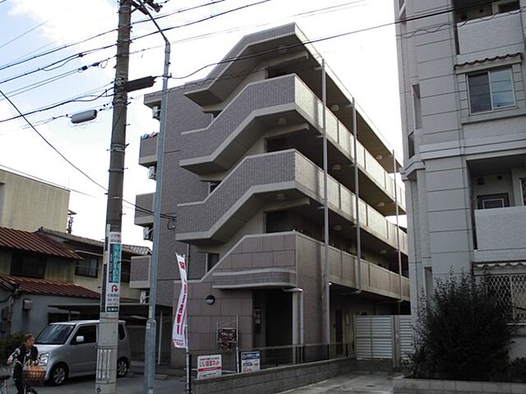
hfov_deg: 54.0
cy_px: 197
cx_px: 263
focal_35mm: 34
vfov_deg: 41.8
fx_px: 517
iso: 100
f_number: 4
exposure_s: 1/250
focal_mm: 6.1
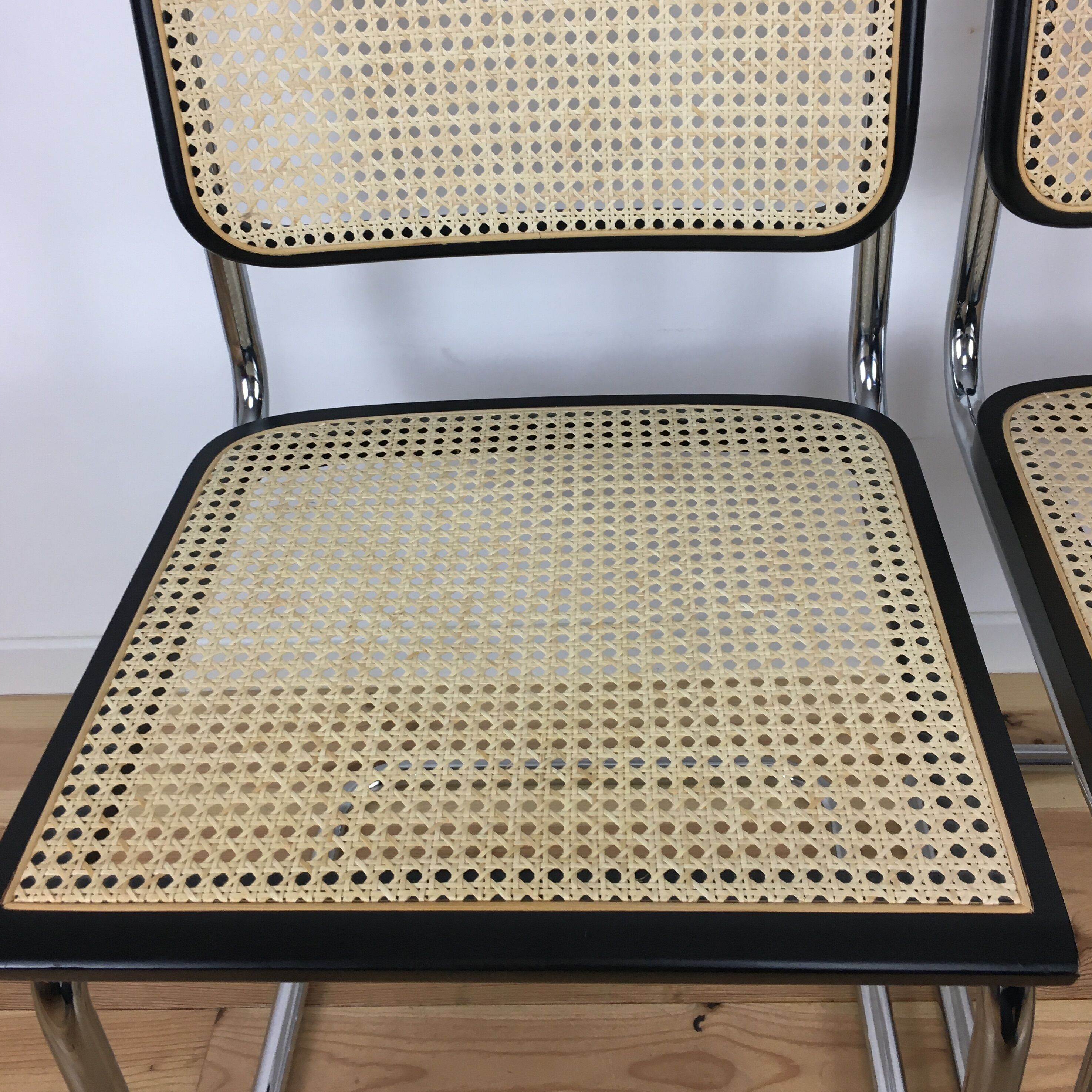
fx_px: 1249
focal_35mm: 35
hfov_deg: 47.2
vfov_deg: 47.0
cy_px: 438
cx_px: 548
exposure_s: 1/33
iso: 25
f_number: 2.2
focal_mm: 4.15
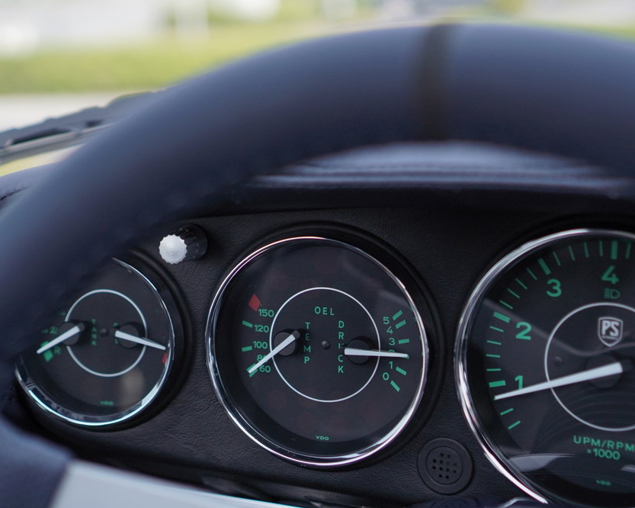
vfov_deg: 25.1
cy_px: 252
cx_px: 331
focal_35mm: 61
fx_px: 1138
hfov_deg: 31.2
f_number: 2.2
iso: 320
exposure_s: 1/2000
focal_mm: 35
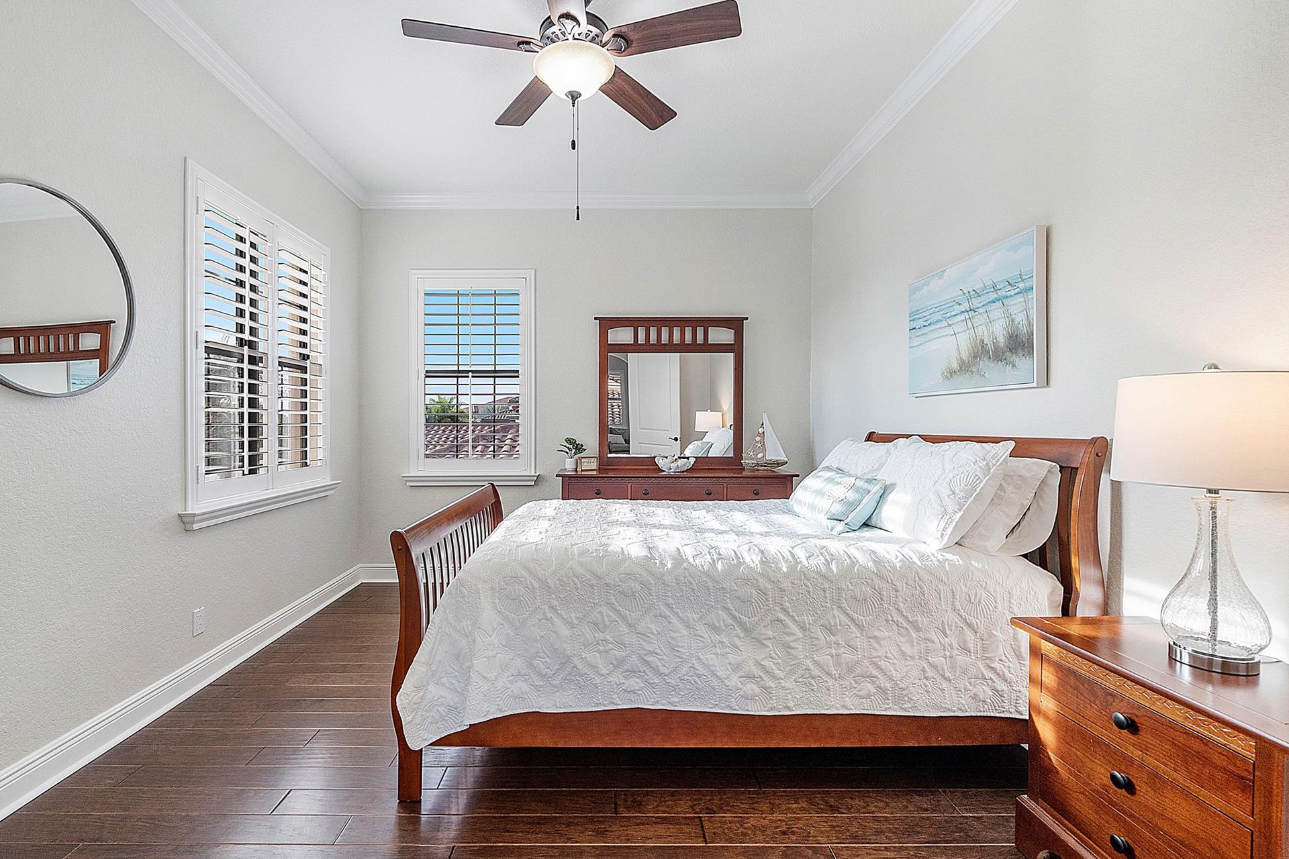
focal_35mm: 16
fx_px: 573
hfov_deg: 96.6
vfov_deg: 73.7
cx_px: 604
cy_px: 433
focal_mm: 10
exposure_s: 1/80
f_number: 5.6
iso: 320
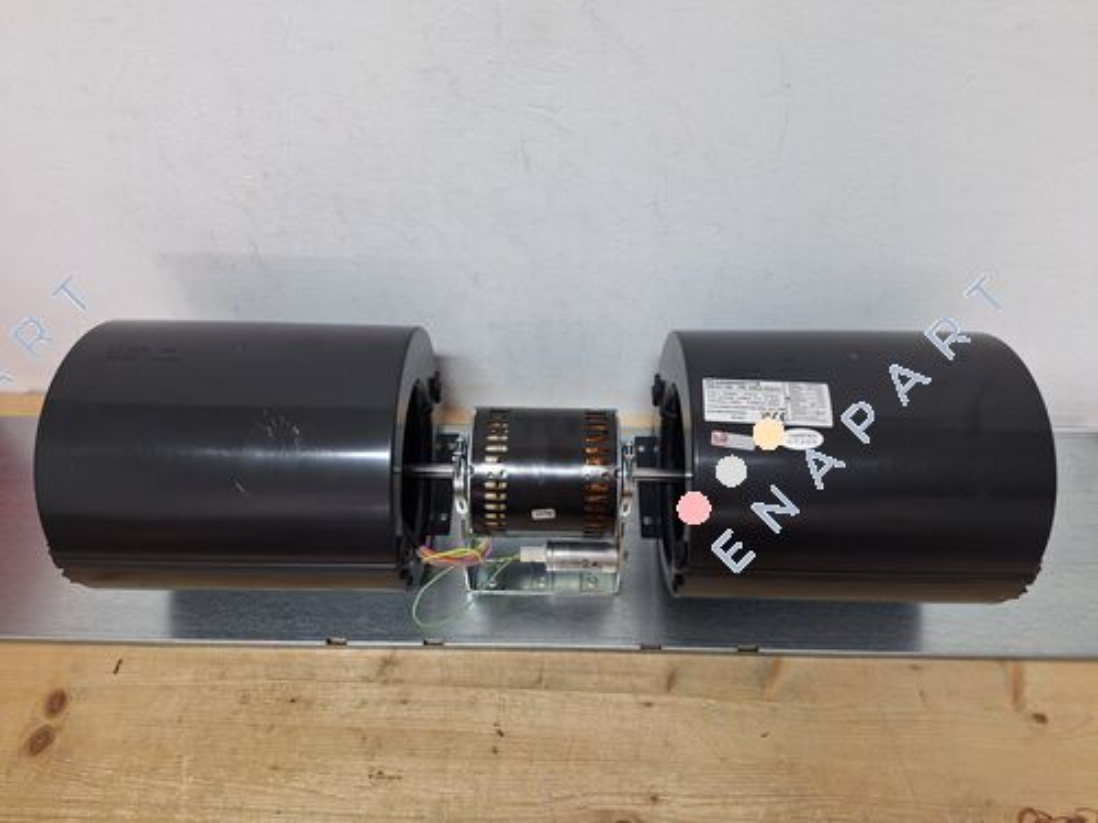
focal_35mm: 23
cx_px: 549
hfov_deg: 73.9
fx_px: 730
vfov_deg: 58.9
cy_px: 412
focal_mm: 5.54
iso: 200
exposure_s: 1/33
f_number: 1.8
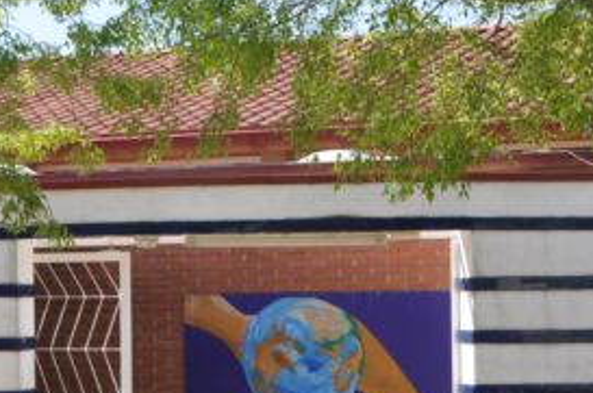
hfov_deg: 15.0
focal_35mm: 136
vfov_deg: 10.0
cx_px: 124
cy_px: 255
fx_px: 2244
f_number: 8
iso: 200
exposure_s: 1/250
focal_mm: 31
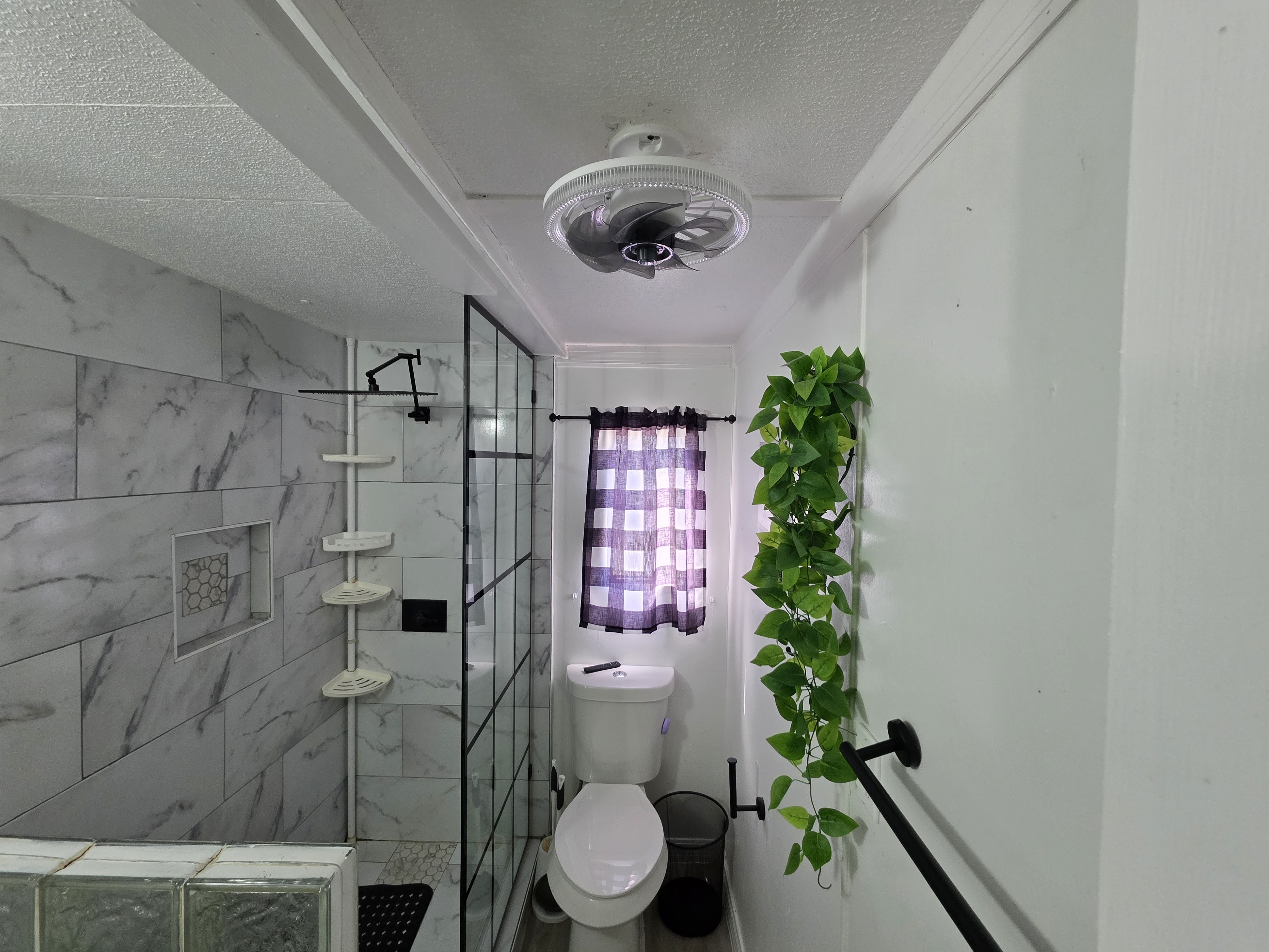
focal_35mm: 13
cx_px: 634
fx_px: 477
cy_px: 476
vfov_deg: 89.9
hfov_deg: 106.2
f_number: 1.9
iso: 320
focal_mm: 2.2
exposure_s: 1/120
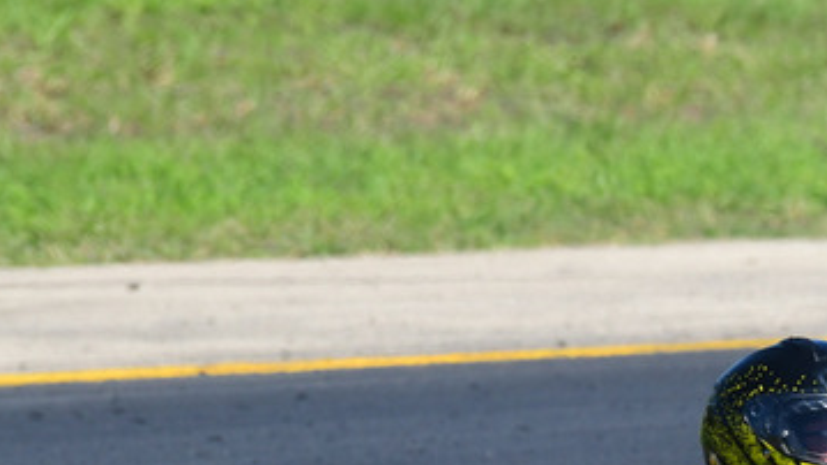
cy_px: 449
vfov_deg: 0.8
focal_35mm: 1576
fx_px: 34562
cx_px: 880
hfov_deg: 1.4
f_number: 11
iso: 500
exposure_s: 1/640
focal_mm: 450
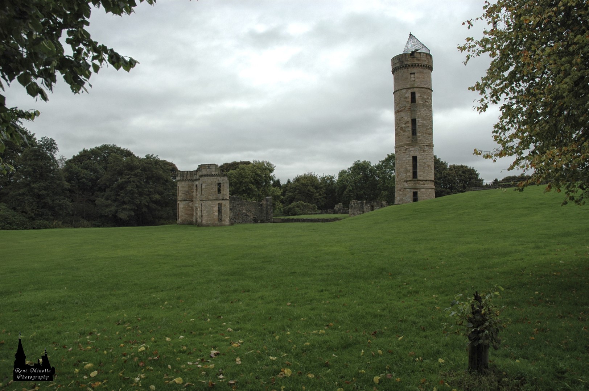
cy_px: 196
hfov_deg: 67.4
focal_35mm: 27
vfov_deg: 47.9
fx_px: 441
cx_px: 294
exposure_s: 1/160
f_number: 6.3
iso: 200
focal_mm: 18
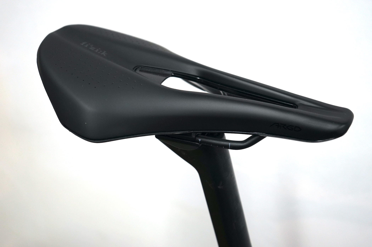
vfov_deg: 28.0
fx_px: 496
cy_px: 124
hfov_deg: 41.1
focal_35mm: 48
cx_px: 186
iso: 800
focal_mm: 48
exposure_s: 1/60
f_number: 4.5
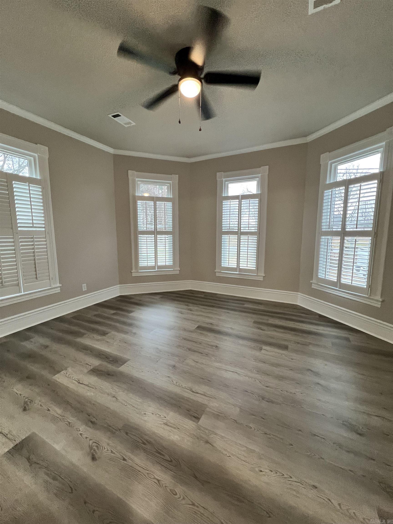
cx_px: 196
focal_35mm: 13
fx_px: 197
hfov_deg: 89.9
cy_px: 262
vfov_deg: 106.2
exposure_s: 1/60
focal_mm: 1.57
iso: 200
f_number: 1.8
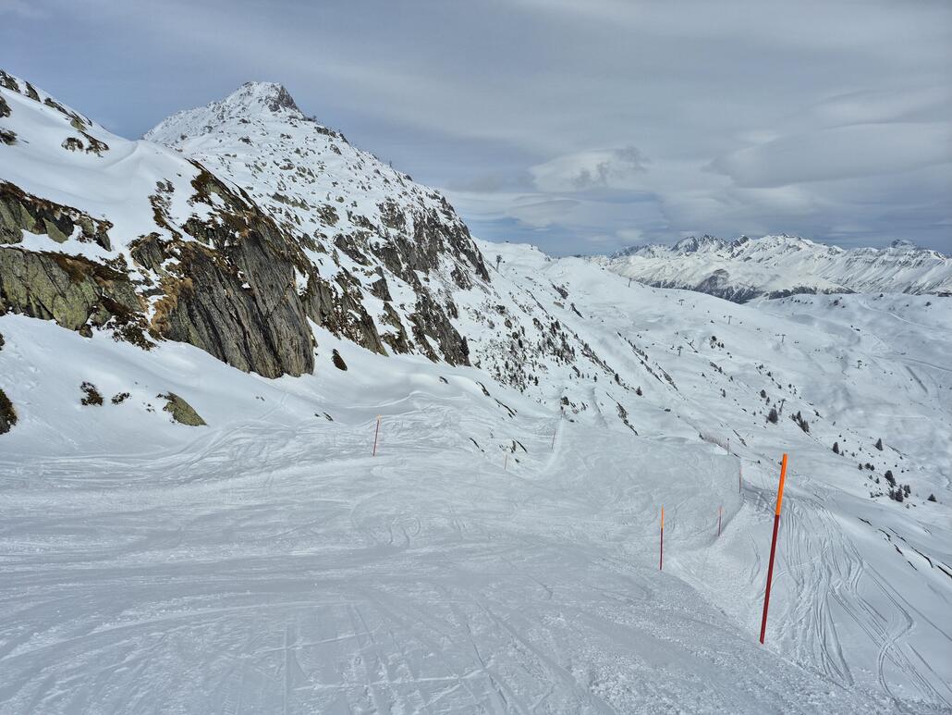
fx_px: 633
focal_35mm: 23
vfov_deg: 58.9
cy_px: 358
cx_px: 476
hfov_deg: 73.9
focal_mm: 5.4
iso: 25
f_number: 1.8
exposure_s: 1/6608
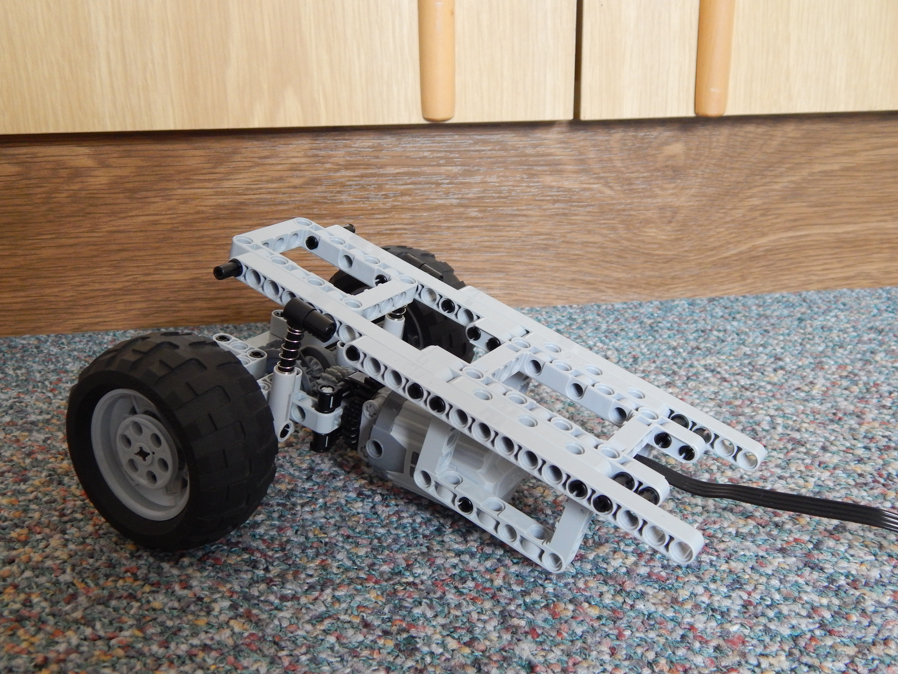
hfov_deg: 49.0
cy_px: 337
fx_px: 986
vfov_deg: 37.7
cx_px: 449
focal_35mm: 38
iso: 400
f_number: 3.4
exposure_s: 1/20
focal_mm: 6.8
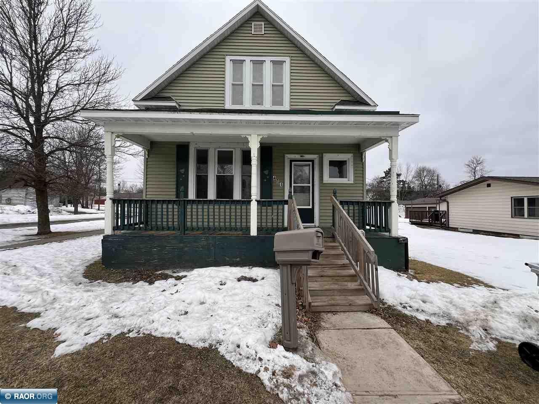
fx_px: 202
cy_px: 202
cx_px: 270
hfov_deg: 106.2
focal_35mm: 13
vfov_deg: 89.9
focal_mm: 1.57
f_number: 1.8
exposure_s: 1/412
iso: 32
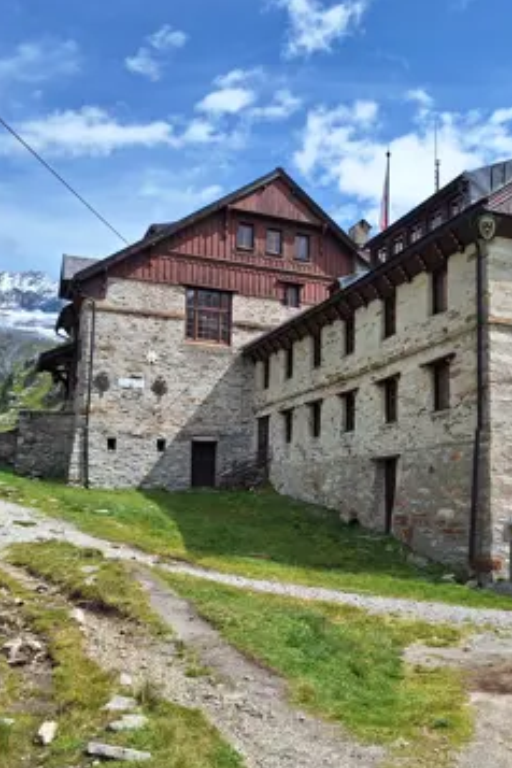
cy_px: 393
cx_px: 318
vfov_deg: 57.2
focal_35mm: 33
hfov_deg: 39.7
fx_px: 704
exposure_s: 1/4098
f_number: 1.8
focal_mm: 5.54
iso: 40
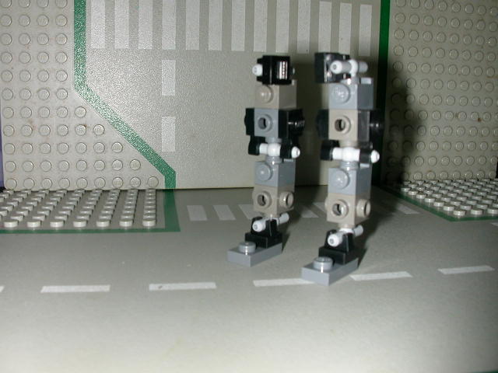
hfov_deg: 50.1
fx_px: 532
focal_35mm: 37
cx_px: 249
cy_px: 186
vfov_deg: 38.7
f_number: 4.5
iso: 100
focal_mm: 5.6
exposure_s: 1/59.9
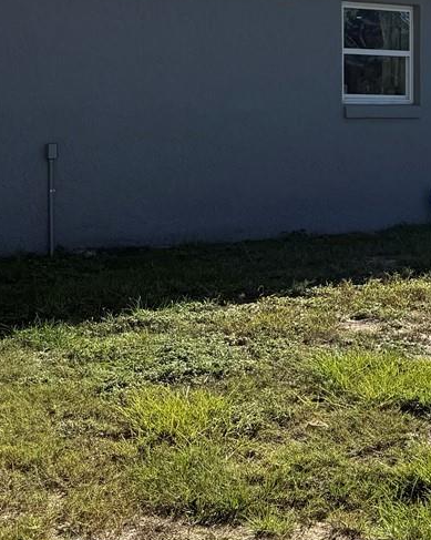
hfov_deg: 19.5
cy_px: 153
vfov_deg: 24.6
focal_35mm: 77
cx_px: 383
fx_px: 1229
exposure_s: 1/4673
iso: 80
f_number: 1.78
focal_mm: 6.76
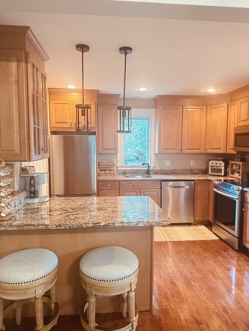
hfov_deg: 56.8
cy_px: 166
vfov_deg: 71.6
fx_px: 230
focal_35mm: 24
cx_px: 124
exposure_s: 1/30
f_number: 1.78
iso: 800
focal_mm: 6.76
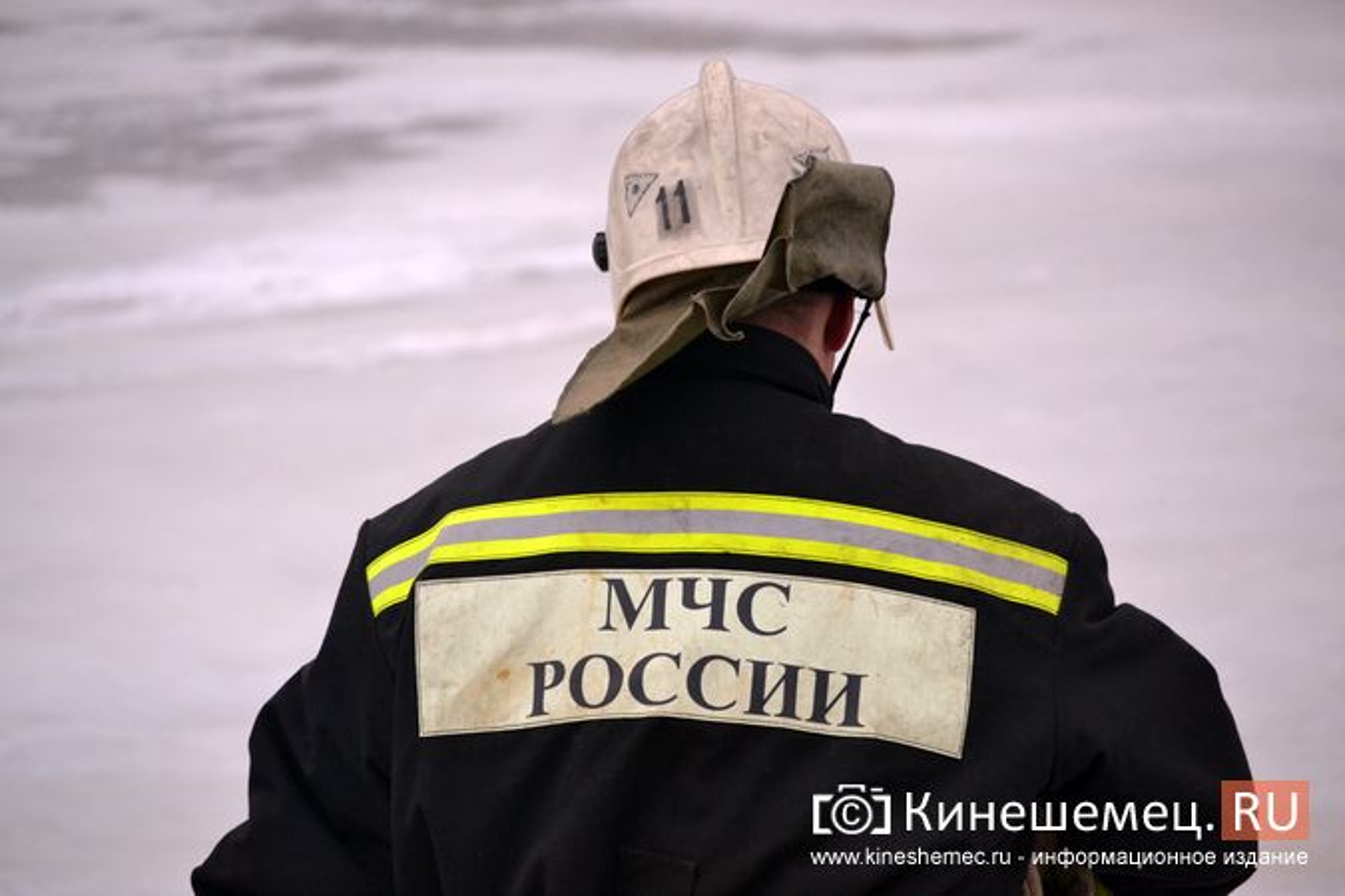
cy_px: 448
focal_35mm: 165
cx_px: 672
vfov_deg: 8.3
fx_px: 6164
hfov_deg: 12.5
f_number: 4.5
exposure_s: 1/500
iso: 1400
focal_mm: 110
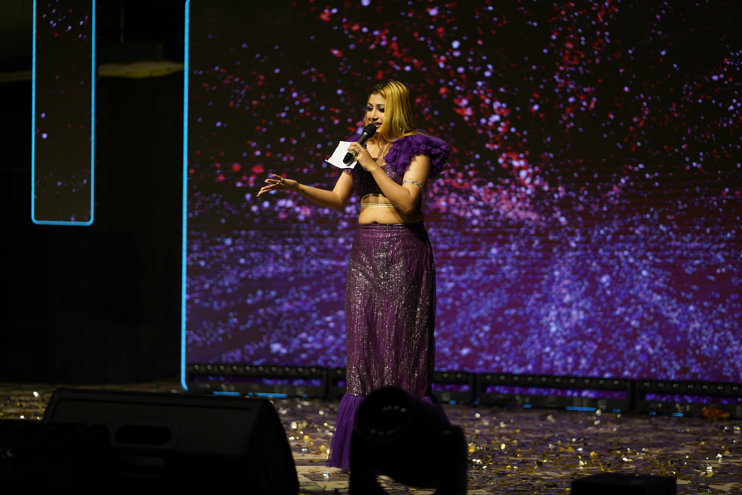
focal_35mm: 85
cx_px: 371
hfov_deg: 23.9
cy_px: 248
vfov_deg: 16.1
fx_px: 1752
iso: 160
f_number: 1.8
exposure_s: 1/640
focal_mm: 85
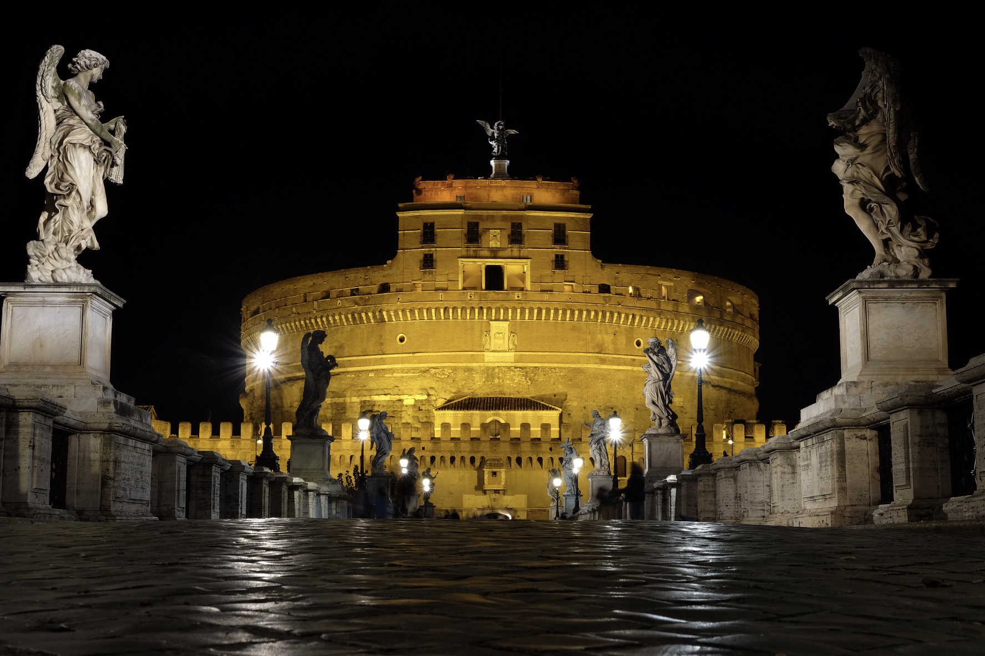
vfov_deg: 26.5
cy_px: 328
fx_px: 1395
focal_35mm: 51
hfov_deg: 38.9
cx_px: 492
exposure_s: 10
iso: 100
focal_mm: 34.3
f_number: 14
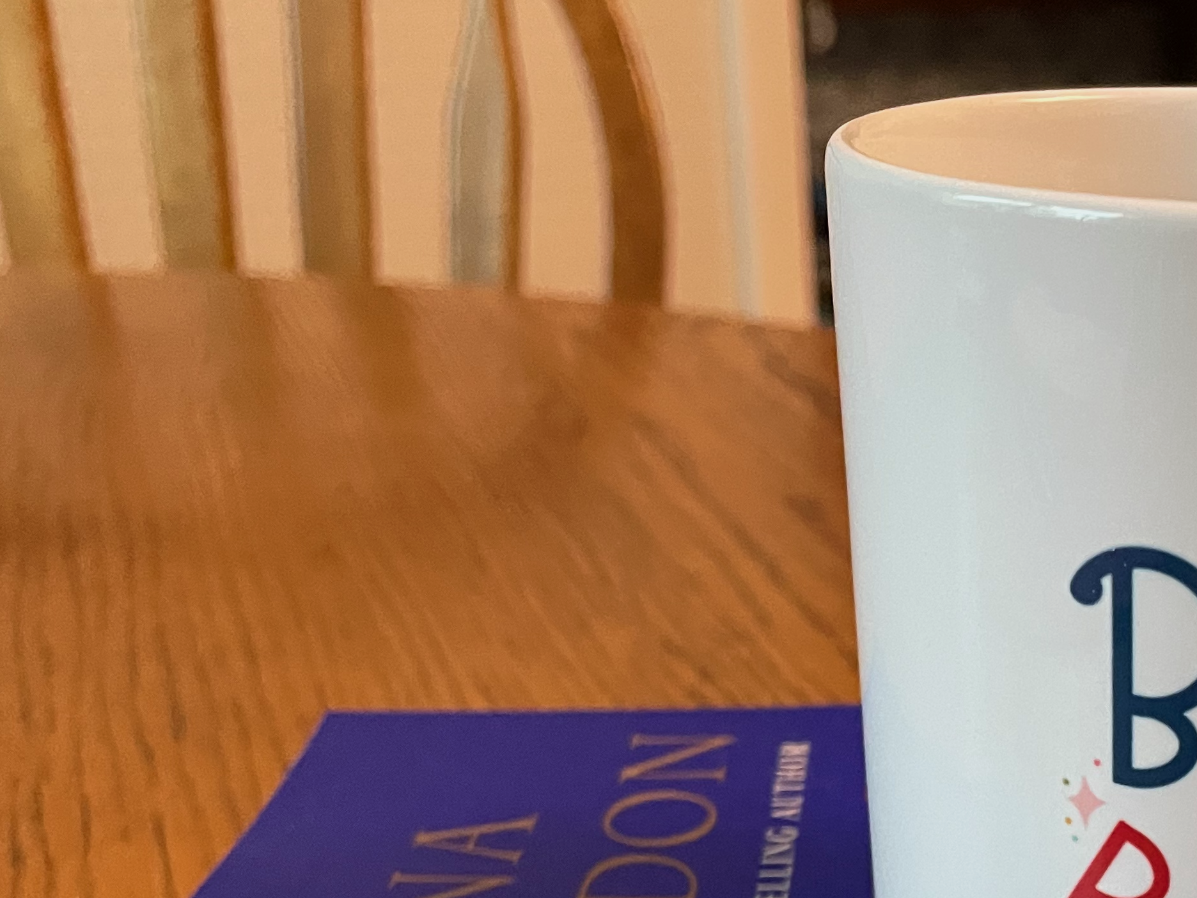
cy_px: 965
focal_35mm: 56
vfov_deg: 24.5
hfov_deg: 31.7
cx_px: 1201
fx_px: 1936
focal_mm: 4.2
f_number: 1.6
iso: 500
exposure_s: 1/60
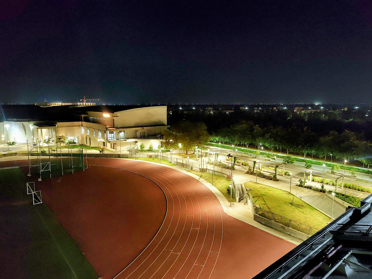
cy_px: 140
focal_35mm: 23
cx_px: 186
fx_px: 247
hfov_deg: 73.9
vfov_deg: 58.9
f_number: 1.8
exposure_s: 1/20
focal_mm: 5.56
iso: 2719
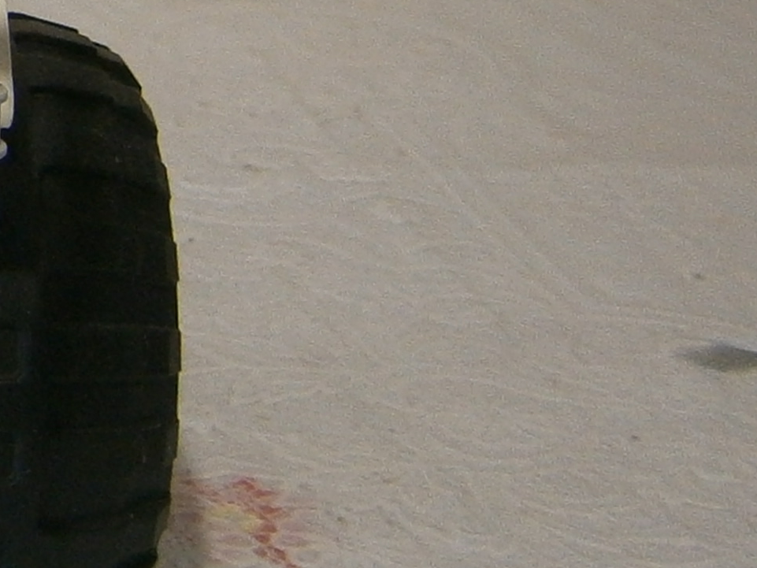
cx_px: -556
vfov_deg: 11.9
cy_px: -394
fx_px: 2537
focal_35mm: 116
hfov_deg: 15.0
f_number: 2.8
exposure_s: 1/6
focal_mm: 4.7
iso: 125
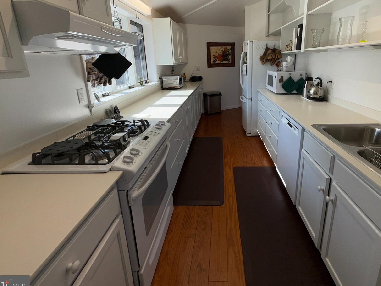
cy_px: 111
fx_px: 198
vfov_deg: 70.7
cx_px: 215
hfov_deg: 87.3
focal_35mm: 18
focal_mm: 2.22
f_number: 2.2
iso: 16
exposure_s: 1/259
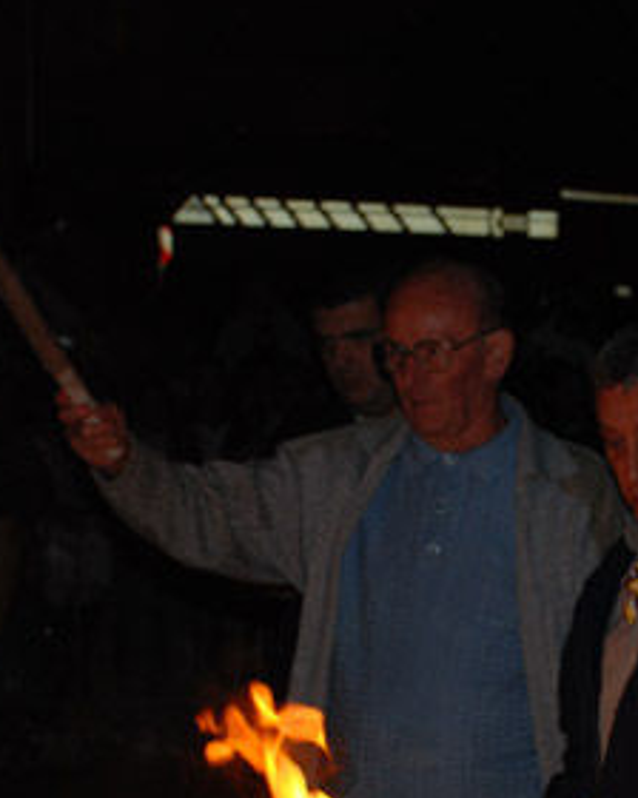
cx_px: 800
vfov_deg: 12.6
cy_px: 544
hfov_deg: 9.9
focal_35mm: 153
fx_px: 3611
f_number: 4.5
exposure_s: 1/60
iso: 200
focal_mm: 38
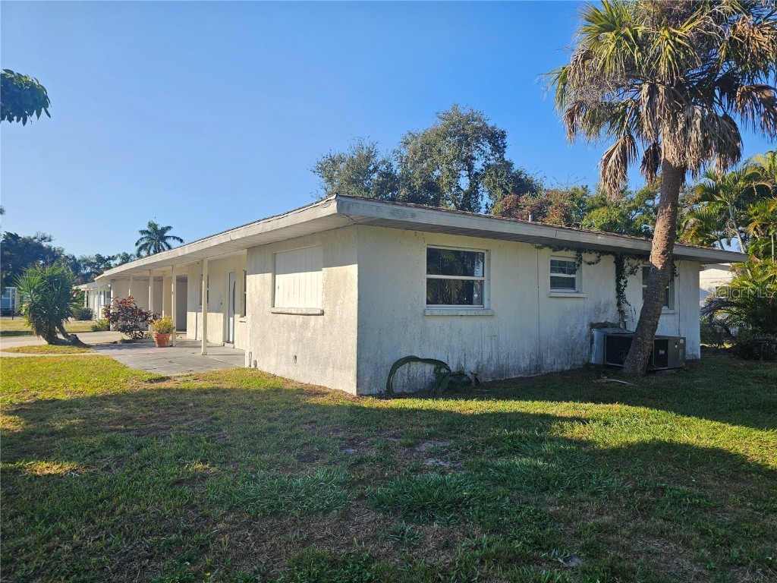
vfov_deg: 58.9
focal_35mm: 23
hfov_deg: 73.9
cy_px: 292
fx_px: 516
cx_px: 388
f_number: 1.7
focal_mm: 6.3
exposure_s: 1/553
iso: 10
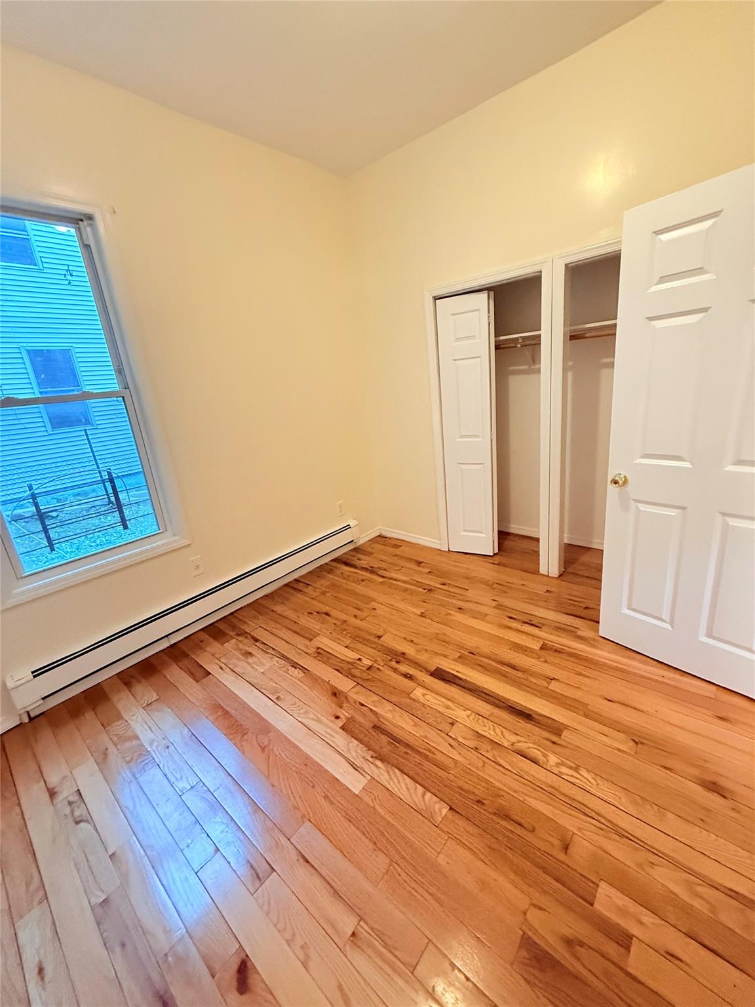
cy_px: 504
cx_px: 378
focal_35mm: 14
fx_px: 407
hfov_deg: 85.7
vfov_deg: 102.1
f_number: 2.2
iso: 640
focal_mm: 2.22
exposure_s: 1/60
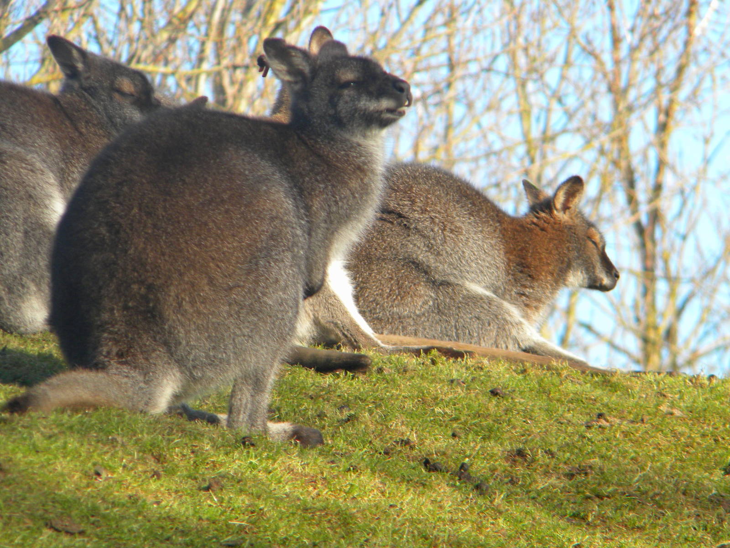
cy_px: 274
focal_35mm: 414
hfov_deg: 4.8
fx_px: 8731
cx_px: 365
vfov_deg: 3.6
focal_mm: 75
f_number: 5.4
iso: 138
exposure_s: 1/250
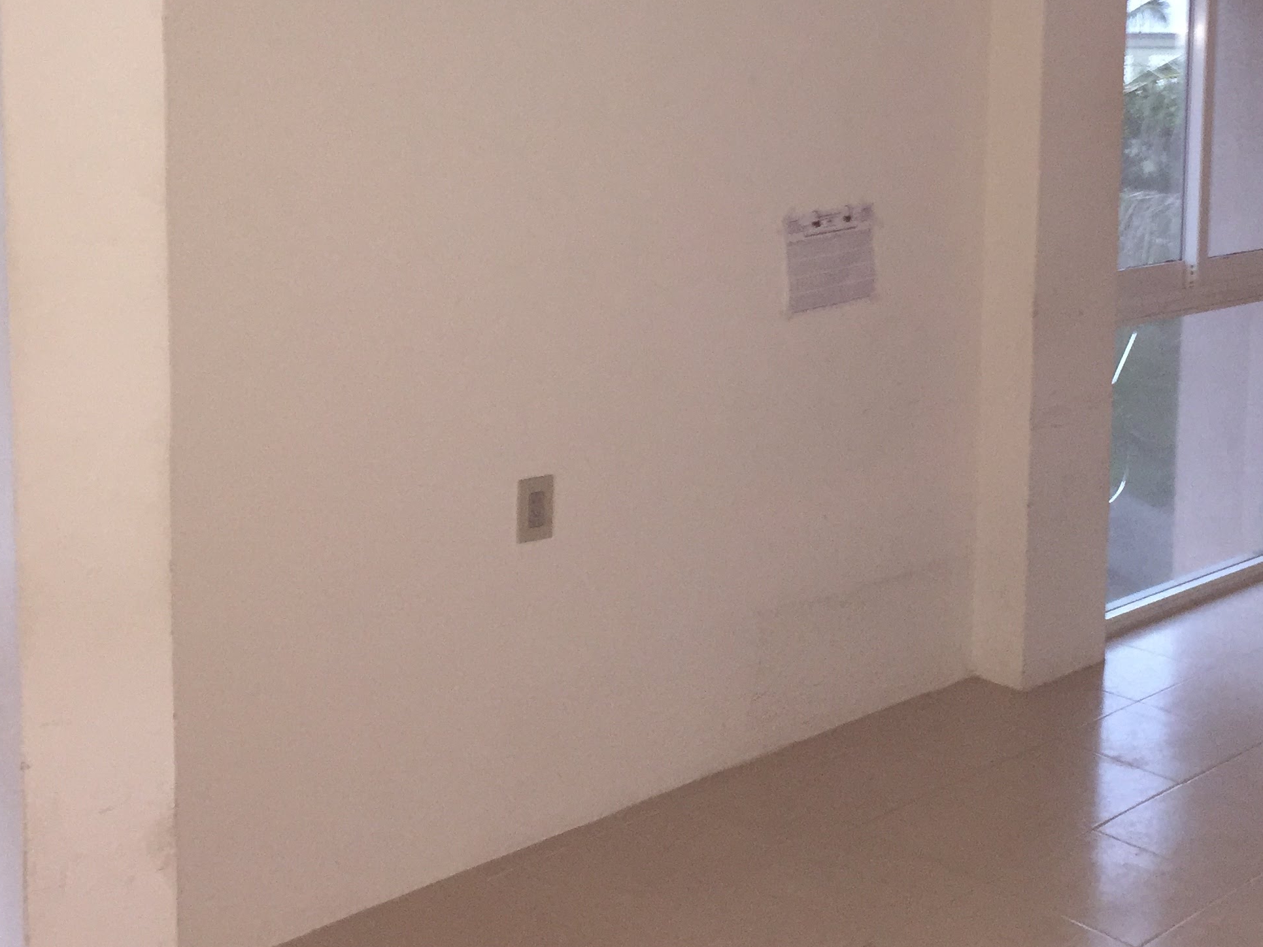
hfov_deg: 38.6
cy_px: 229
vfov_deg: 29.2
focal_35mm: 49
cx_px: 809
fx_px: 1788
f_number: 2.2
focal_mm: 4.15
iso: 200
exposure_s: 1/16
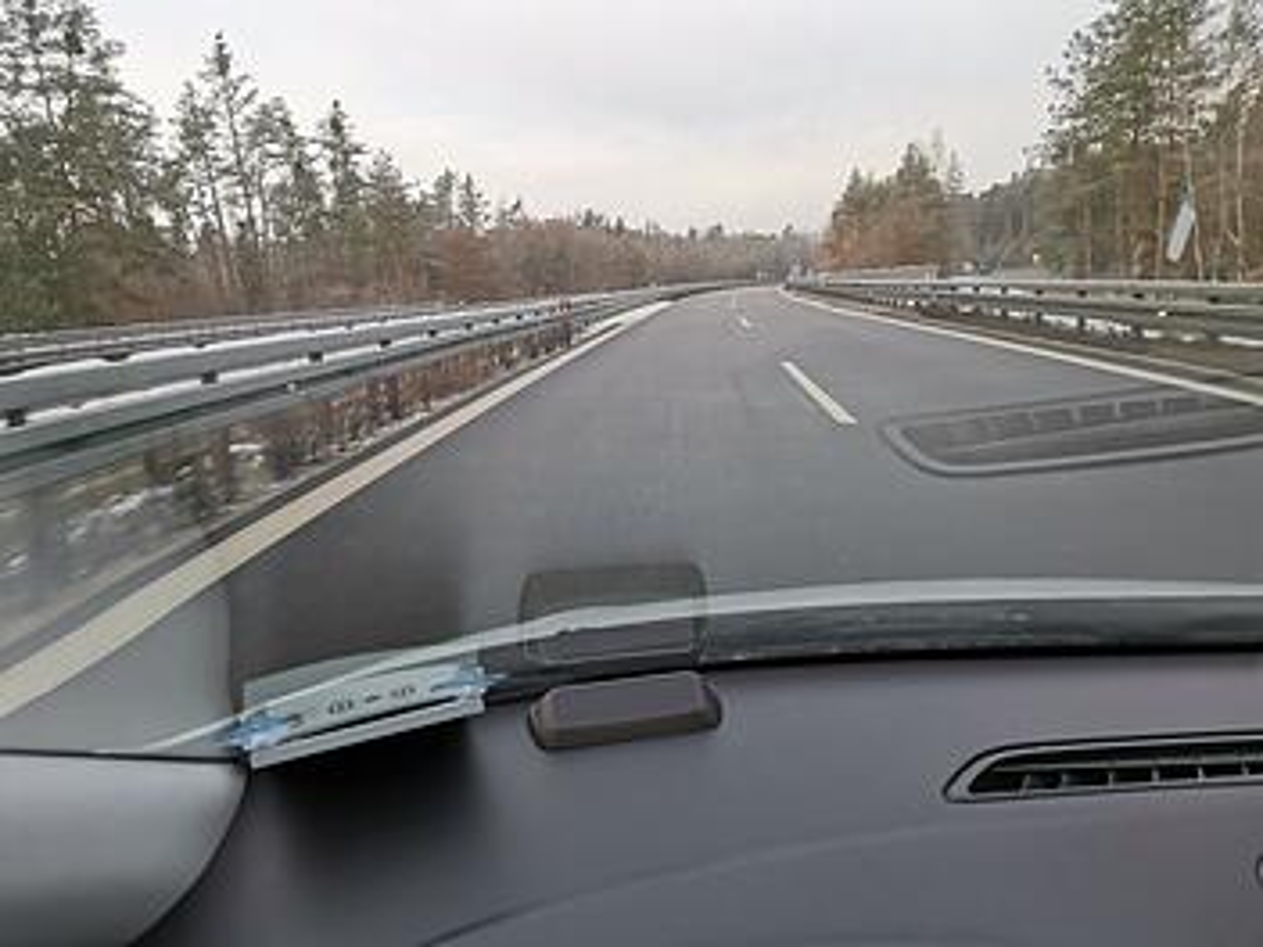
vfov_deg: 53.1
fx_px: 949
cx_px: 632
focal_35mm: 26
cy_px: 474
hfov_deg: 67.3
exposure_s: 1/201
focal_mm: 4.75
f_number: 1.8
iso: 50
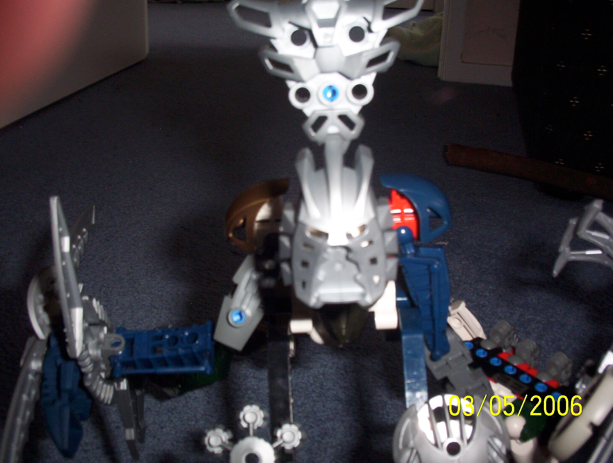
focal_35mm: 39
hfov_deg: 47.8
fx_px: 692
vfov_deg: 37.0
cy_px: 232
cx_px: 306
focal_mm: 6
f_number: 4.5
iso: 140
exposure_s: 1/30
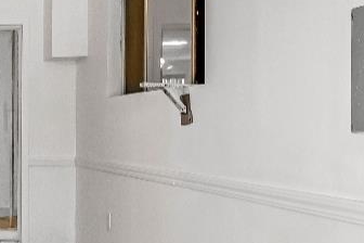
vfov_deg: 20.3
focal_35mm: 67
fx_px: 677
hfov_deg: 25.2
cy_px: 133
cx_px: -131
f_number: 8
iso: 320
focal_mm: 10
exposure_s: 1/20
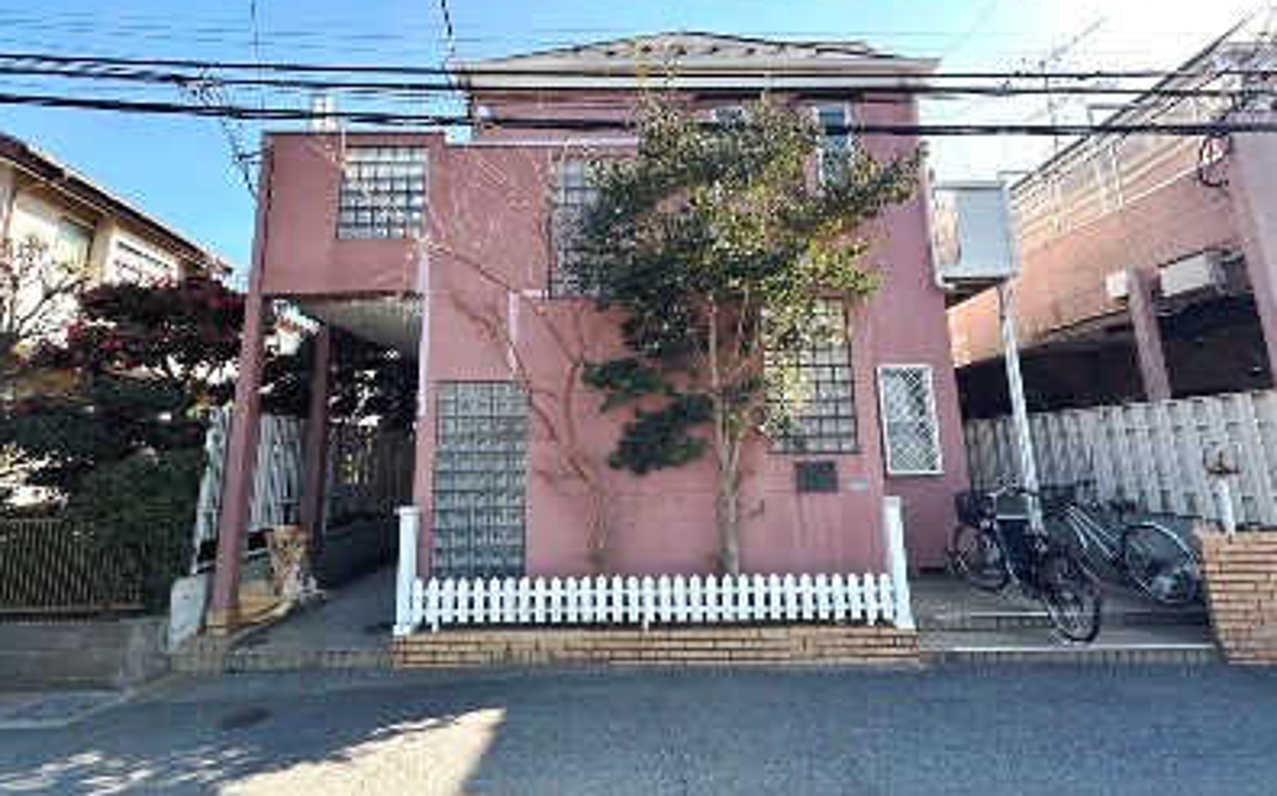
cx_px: 635
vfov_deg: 74.5
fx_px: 522
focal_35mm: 15
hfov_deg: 101.5
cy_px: 361
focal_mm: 2.22
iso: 40
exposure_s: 1/247
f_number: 2.2
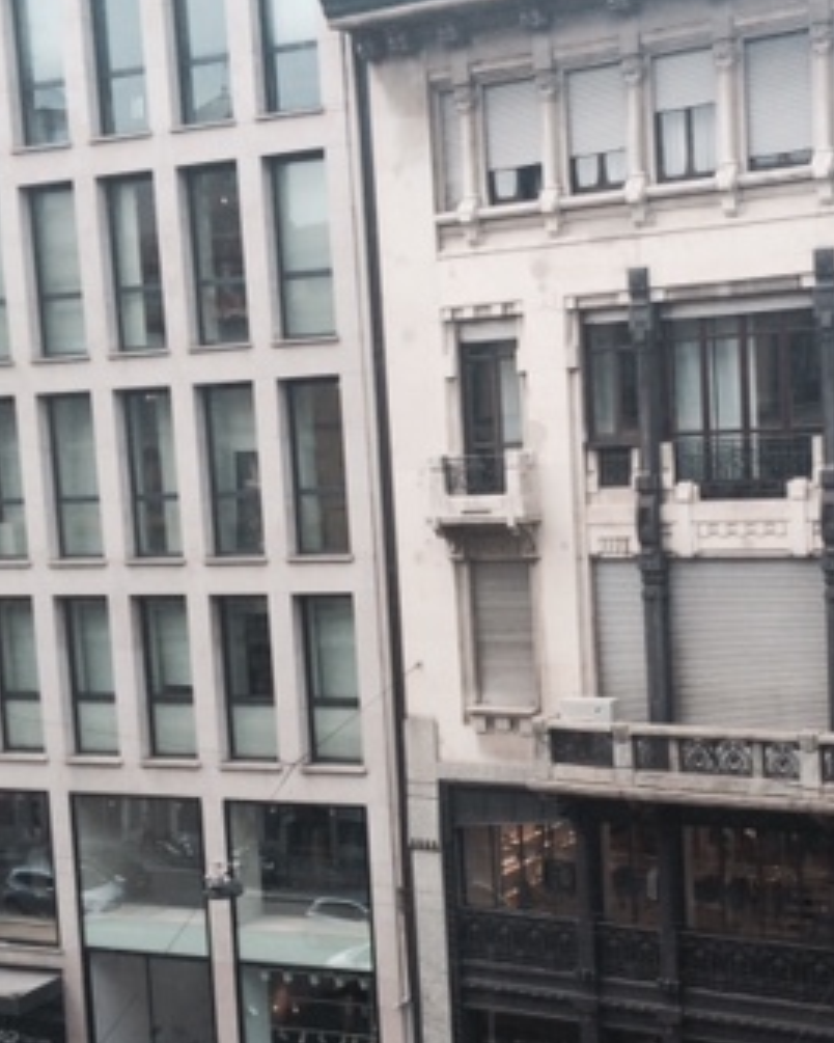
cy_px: 616
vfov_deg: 33.5
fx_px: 1728
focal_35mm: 56
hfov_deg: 26.7
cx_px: 644
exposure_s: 1/651
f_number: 2.2
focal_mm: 4.12
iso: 32
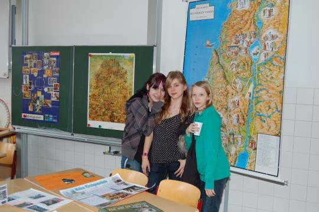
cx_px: 160
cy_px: 106
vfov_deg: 29.9
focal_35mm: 45
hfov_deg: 43.6
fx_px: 399
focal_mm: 30
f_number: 4.2
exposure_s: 1/60
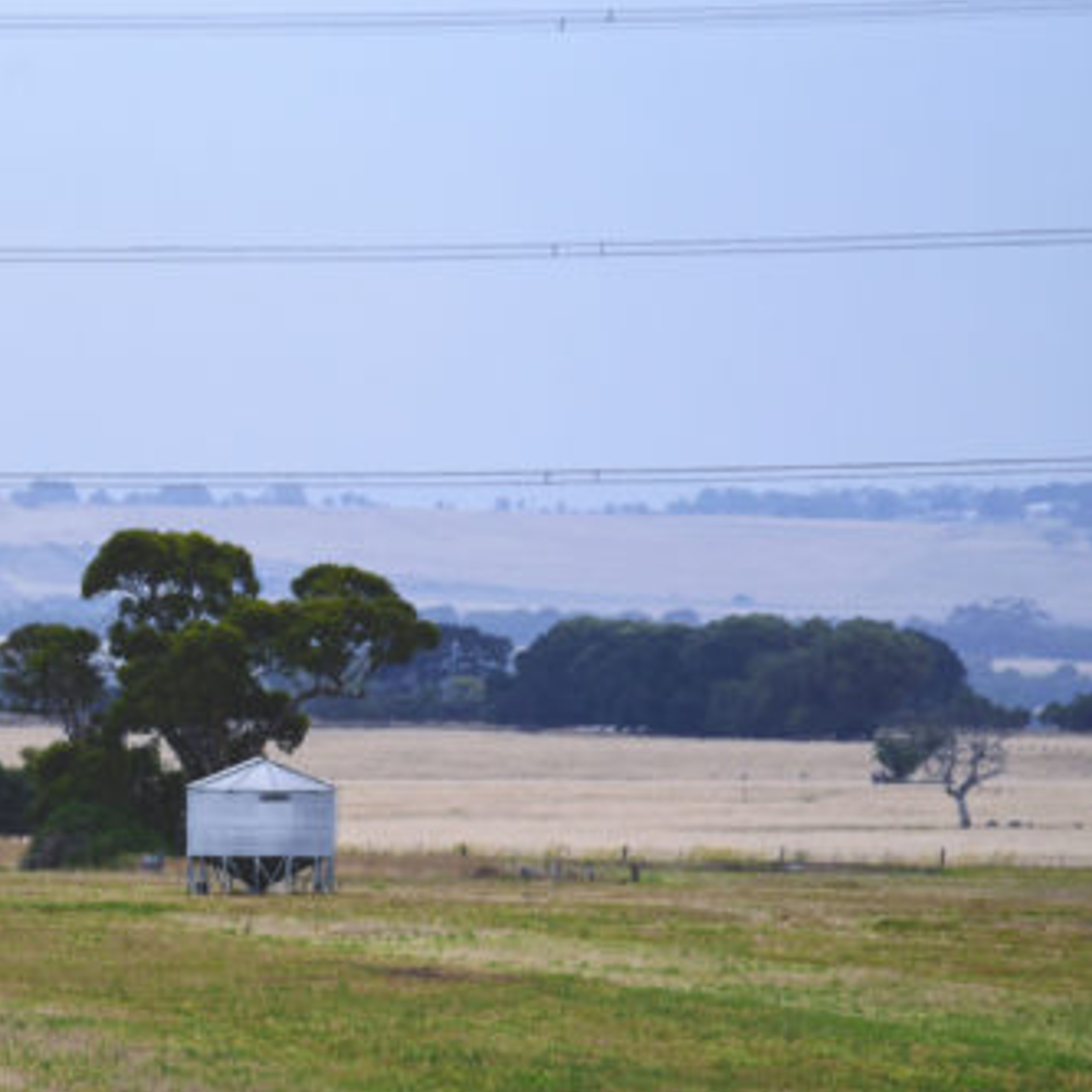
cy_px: 849
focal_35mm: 653
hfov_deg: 2.7
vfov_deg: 2.7
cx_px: -580
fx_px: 23306
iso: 400
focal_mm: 250
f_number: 7.1
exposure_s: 1/1600
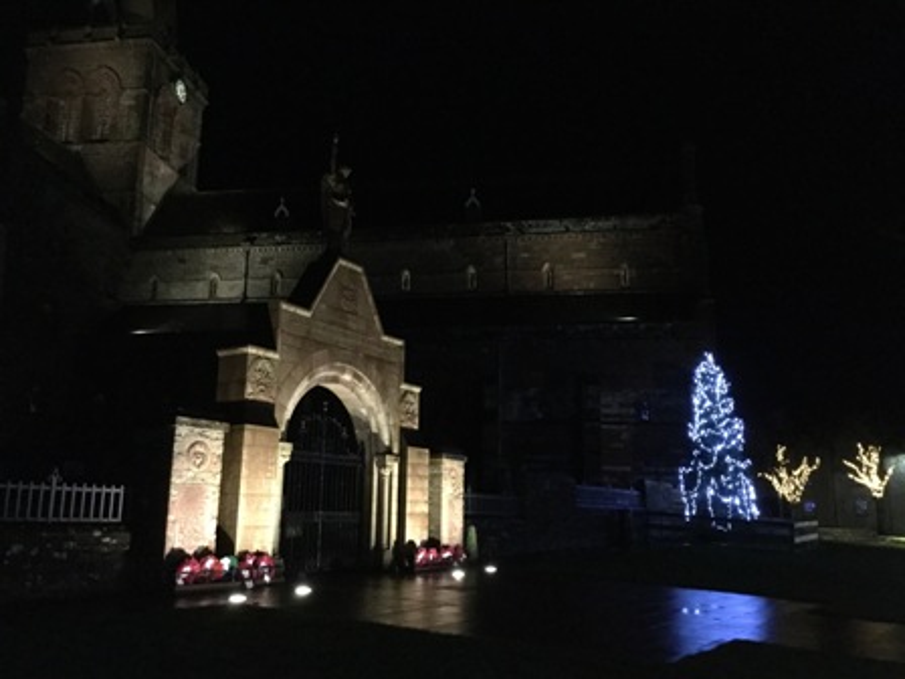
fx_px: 810
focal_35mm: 31
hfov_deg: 58.4
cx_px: 452
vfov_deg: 45.4
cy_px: 340
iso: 800
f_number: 2.4
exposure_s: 1/17
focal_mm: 3.3
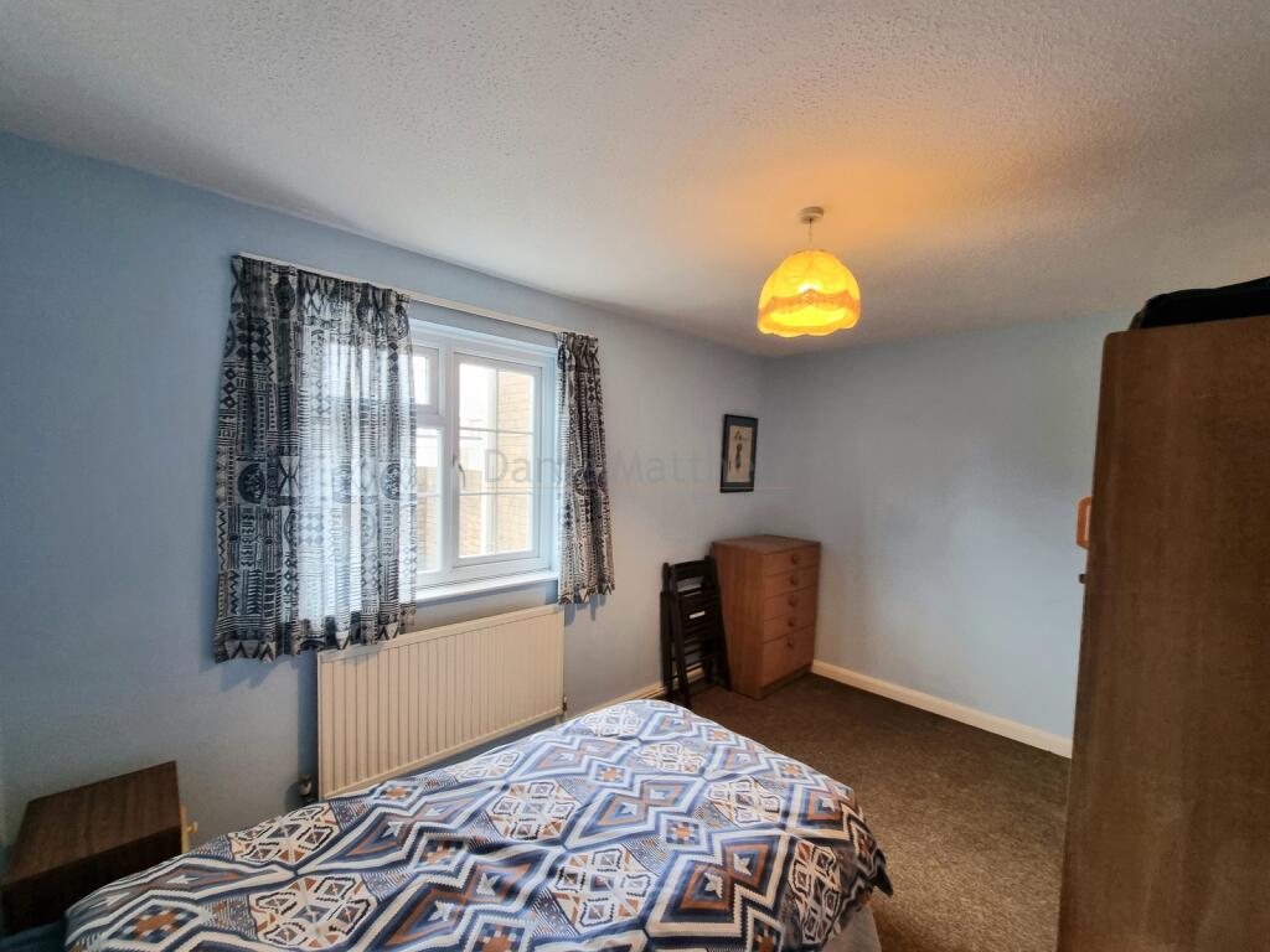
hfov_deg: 106.2
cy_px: 476
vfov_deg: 89.9
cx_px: 635
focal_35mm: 13
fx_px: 477
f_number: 2.2
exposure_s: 1/50
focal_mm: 2.2
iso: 160
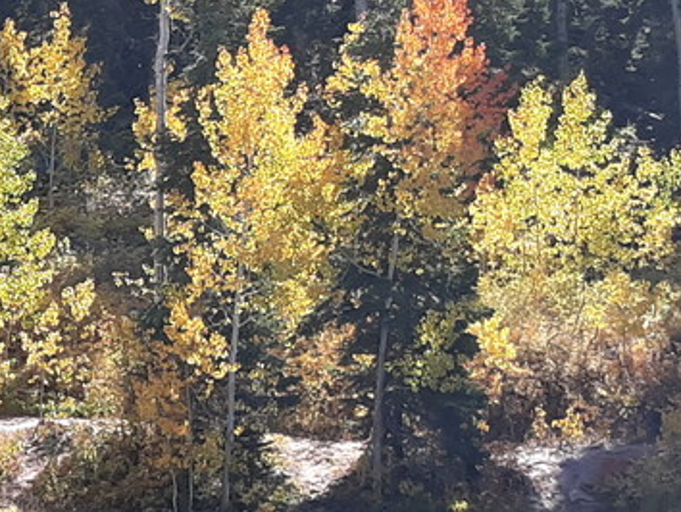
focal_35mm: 105
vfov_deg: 14.1
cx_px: -110
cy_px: 227
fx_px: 2067
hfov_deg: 17.9
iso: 40
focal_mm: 3.7
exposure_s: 1/581
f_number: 1.7
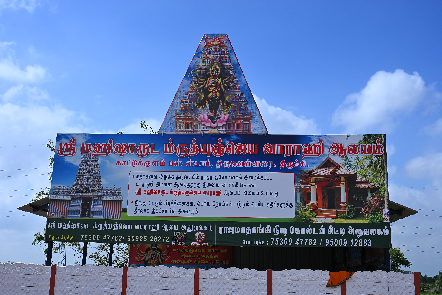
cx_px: 221
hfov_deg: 46.4
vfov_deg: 31.9
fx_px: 516
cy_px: 148
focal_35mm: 42
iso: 125
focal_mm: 42
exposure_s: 1/400
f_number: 10
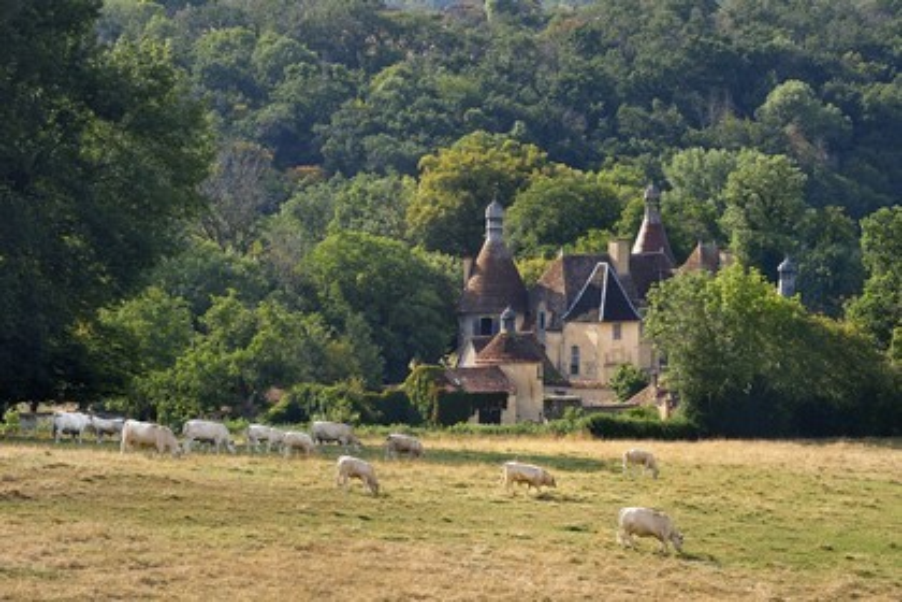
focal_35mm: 190
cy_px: 301
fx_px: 4760
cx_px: 451
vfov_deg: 7.2
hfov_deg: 10.8
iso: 250
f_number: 11
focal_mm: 190
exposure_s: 1/250
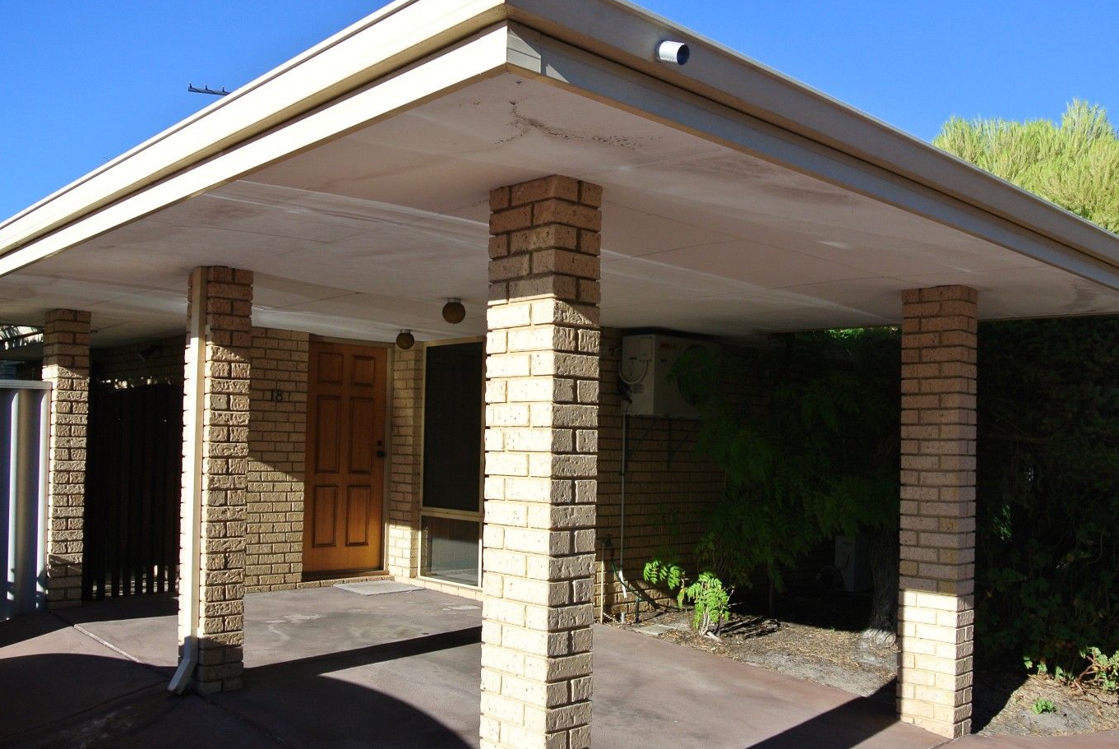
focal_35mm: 32
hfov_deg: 58.6
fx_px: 996
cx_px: 586
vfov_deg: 41.1
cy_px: 435
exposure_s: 1/500
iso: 100
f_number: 4.5
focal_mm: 10
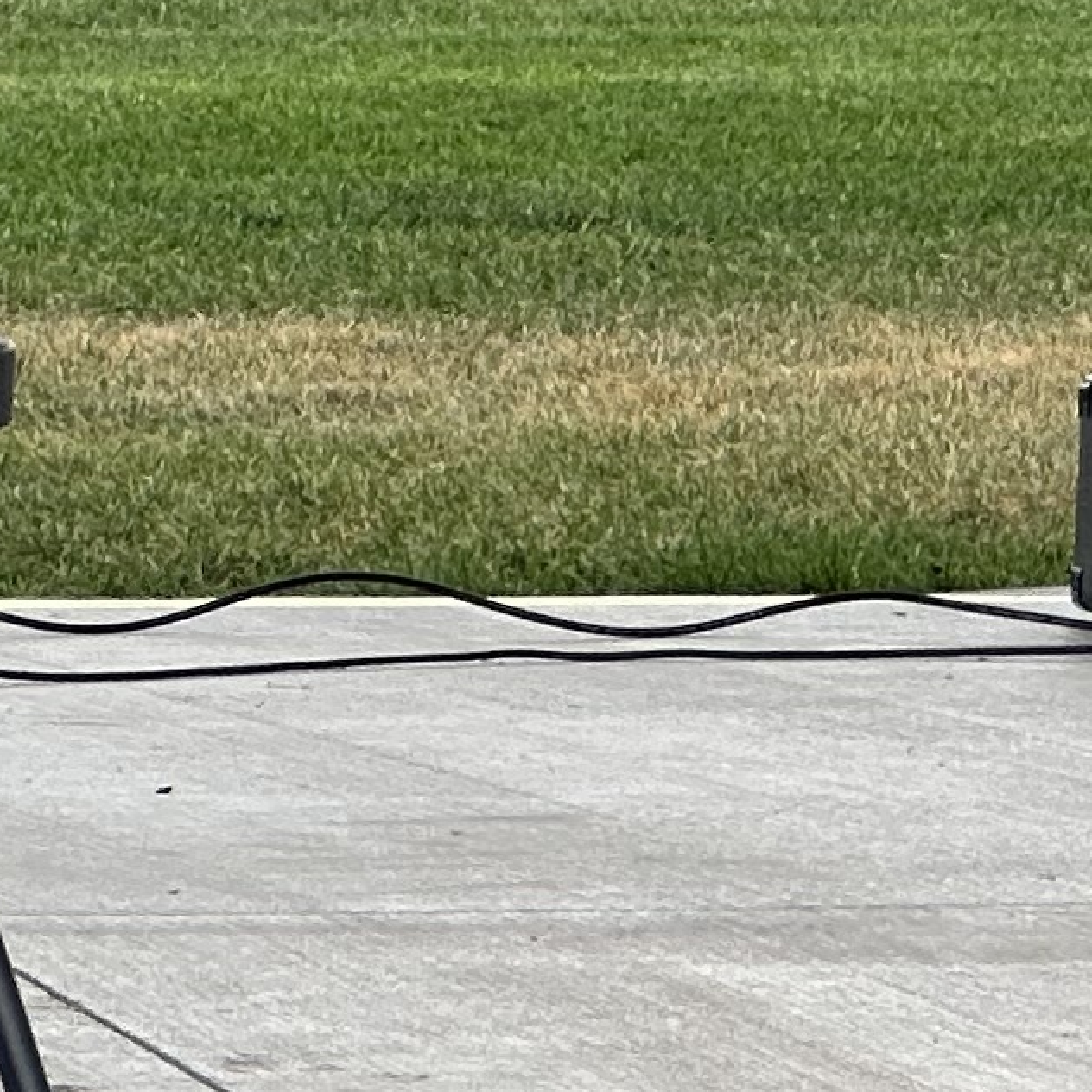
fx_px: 15490
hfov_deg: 3.9
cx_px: 3333
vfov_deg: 4.0
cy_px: -930
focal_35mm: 434
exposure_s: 1/253
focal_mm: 9
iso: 32
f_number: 2.8
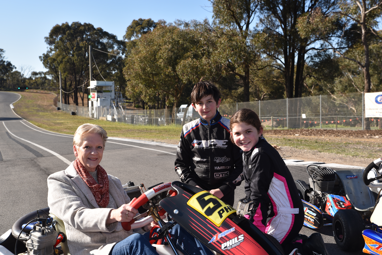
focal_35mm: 46
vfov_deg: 29.3
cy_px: 128
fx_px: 488
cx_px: 191
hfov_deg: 42.7
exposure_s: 1/200
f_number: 7.1
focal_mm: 46
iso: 100
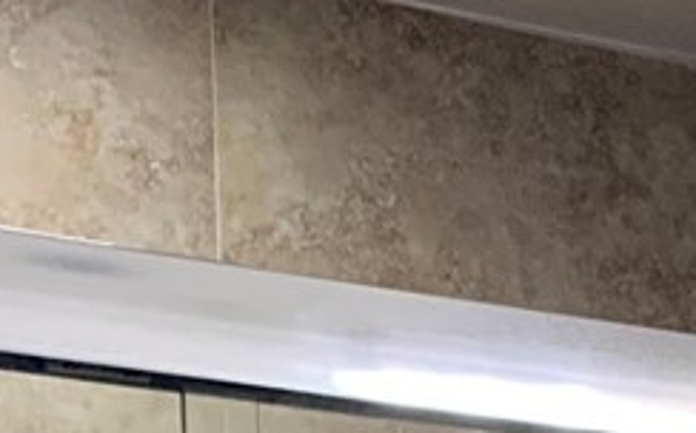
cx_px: 1418
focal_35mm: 181
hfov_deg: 10.6
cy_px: 1527
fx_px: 3430
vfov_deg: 6.3
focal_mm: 4.25
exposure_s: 1/120
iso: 80
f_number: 1.8
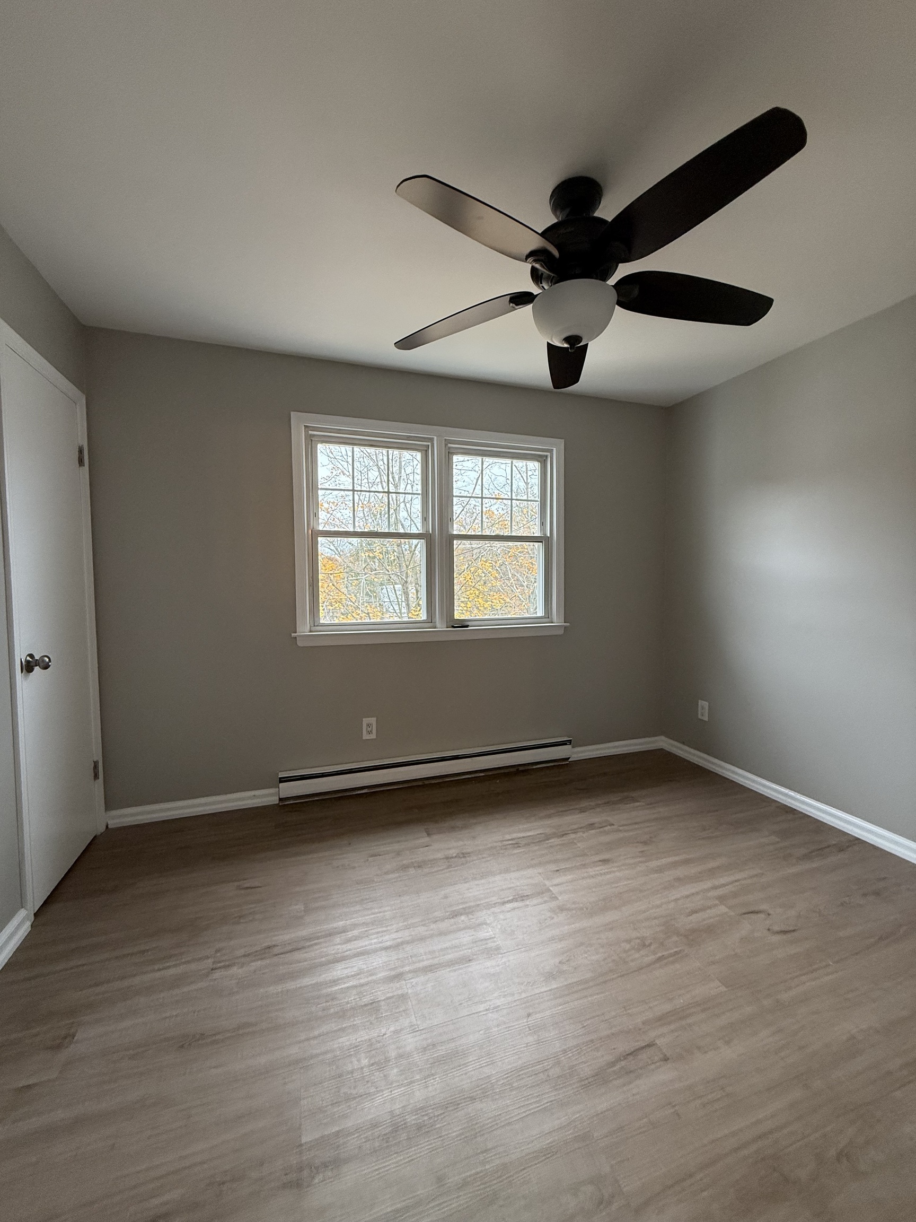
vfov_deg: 102.1
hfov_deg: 85.7
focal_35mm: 14
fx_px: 494
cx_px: 458
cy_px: 611
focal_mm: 2.22
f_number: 2.2
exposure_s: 1/120
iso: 200
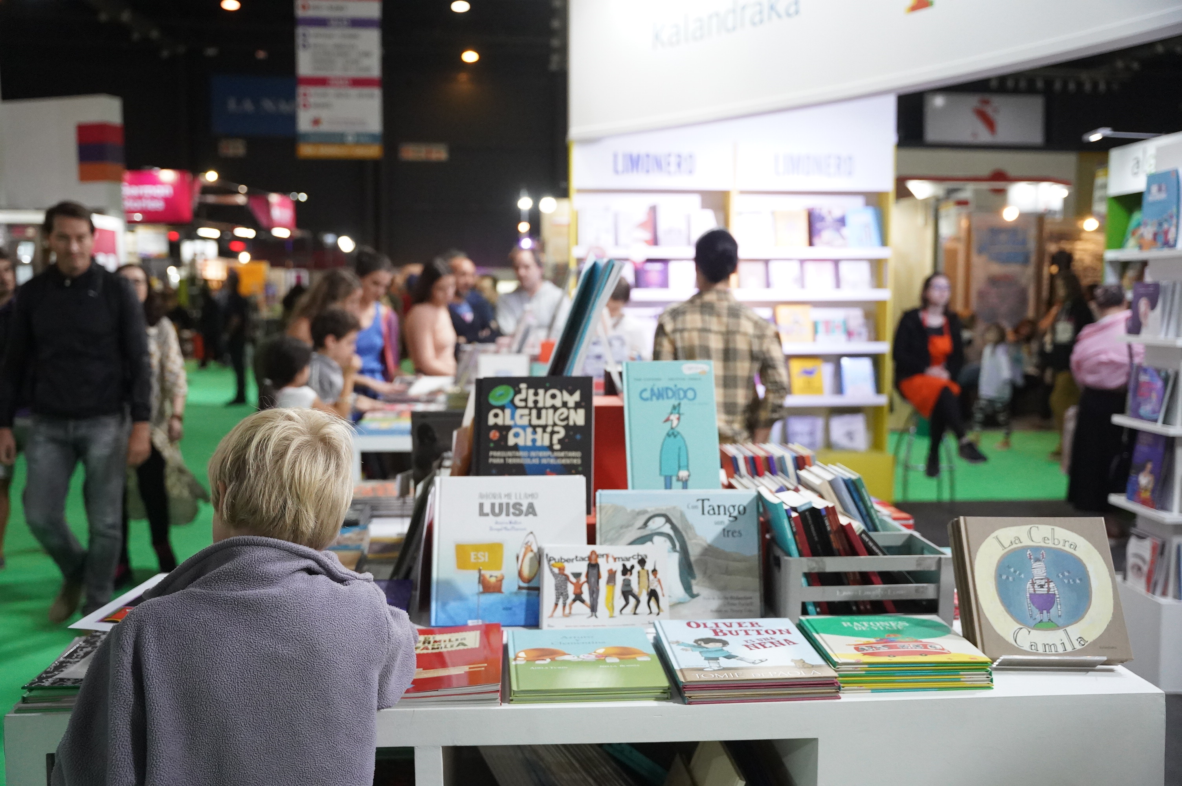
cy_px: 393
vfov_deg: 38.7
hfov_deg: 55.7
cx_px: 591
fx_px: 1119
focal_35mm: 34
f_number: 2.8
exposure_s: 1/1250
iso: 8000
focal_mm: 34.1
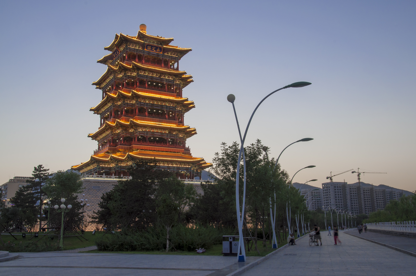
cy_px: 138
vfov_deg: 35.4
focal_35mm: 38
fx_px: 433
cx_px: 208
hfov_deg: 51.3
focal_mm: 25
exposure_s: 1/4
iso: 100
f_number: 16
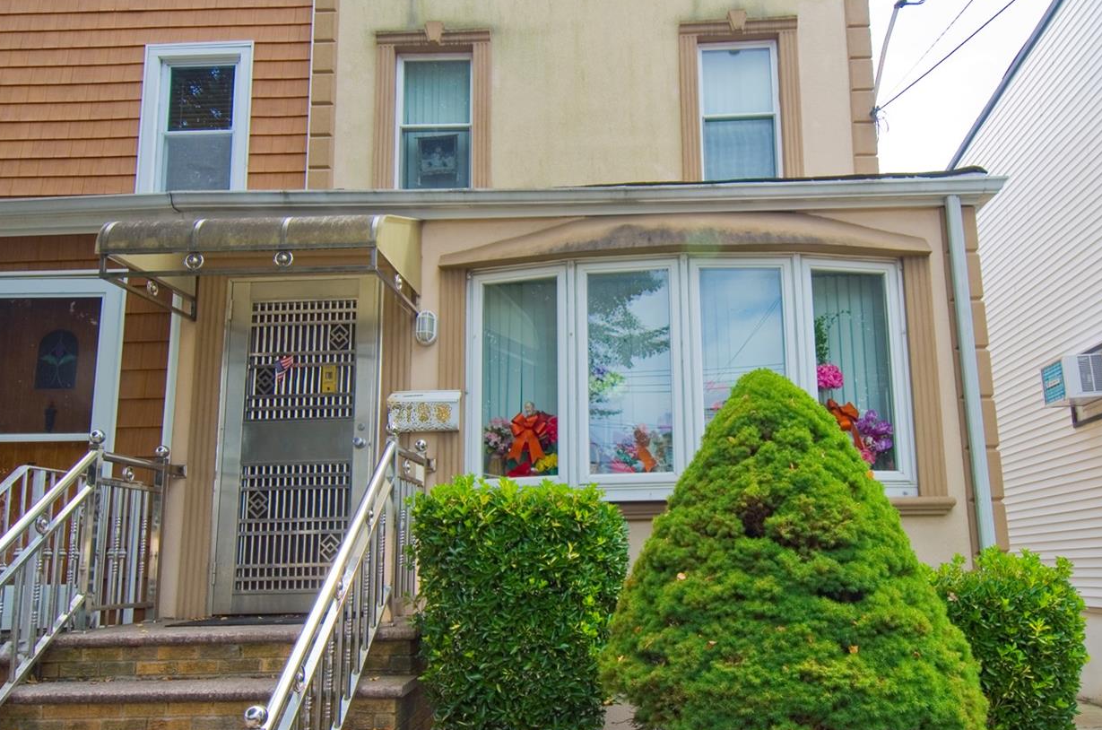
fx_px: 916
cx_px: 603
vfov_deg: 43.4
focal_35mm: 30
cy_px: 400
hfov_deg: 61.9
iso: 100
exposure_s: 1/40
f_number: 10
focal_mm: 12
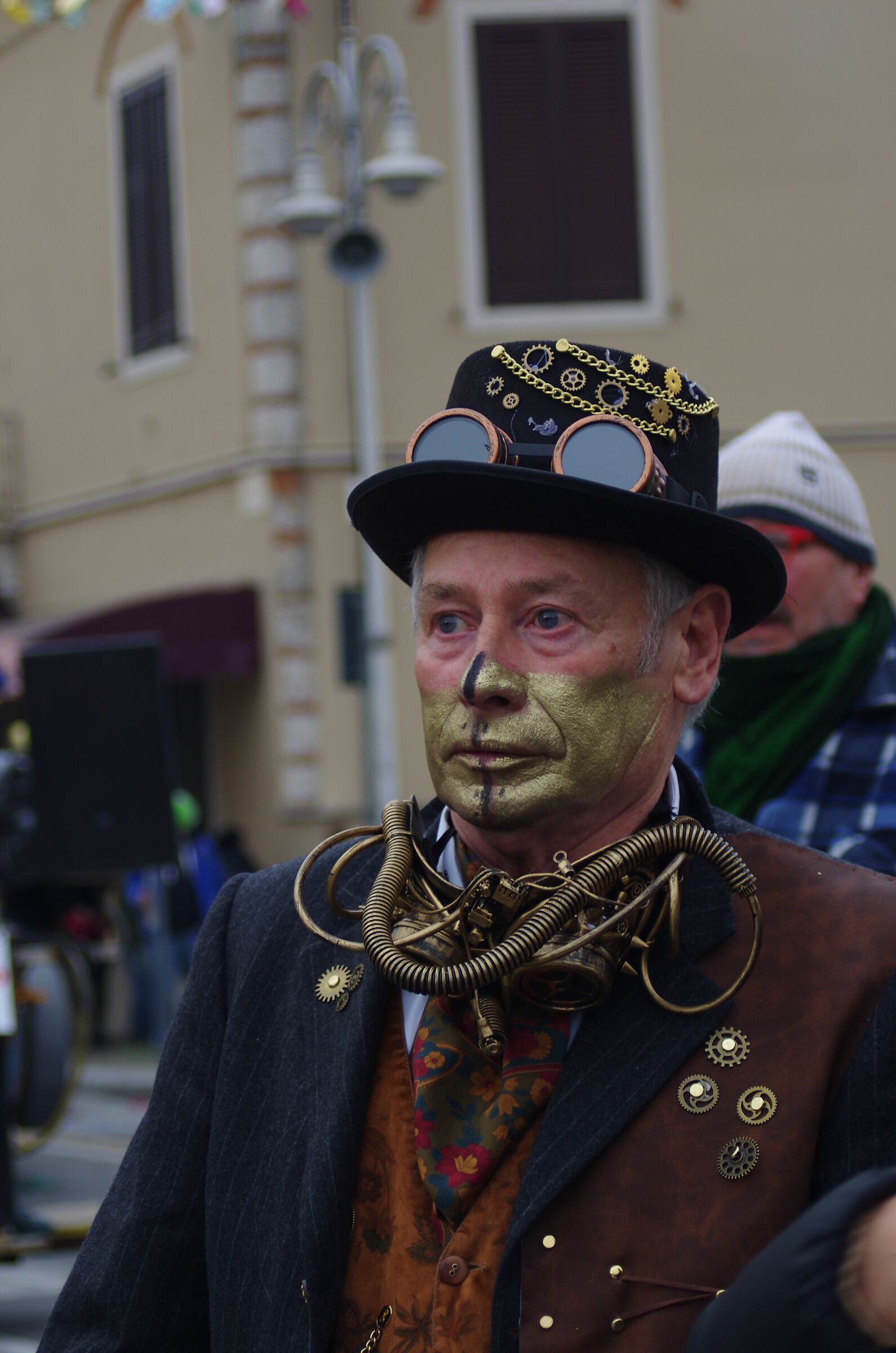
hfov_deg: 11.4
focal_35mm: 120
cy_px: 676
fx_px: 4499
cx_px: 448
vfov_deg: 17.1
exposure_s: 1/125
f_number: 5.6
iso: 125
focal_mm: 80
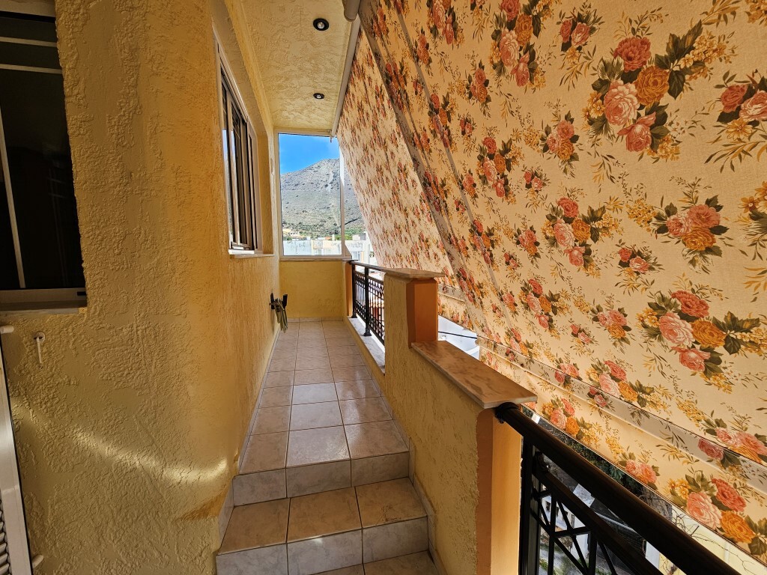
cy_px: 288
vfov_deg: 89.9
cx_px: 384
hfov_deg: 106.2
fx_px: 288
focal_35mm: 13
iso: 50
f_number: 2.2
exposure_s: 1/390
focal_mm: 2.2
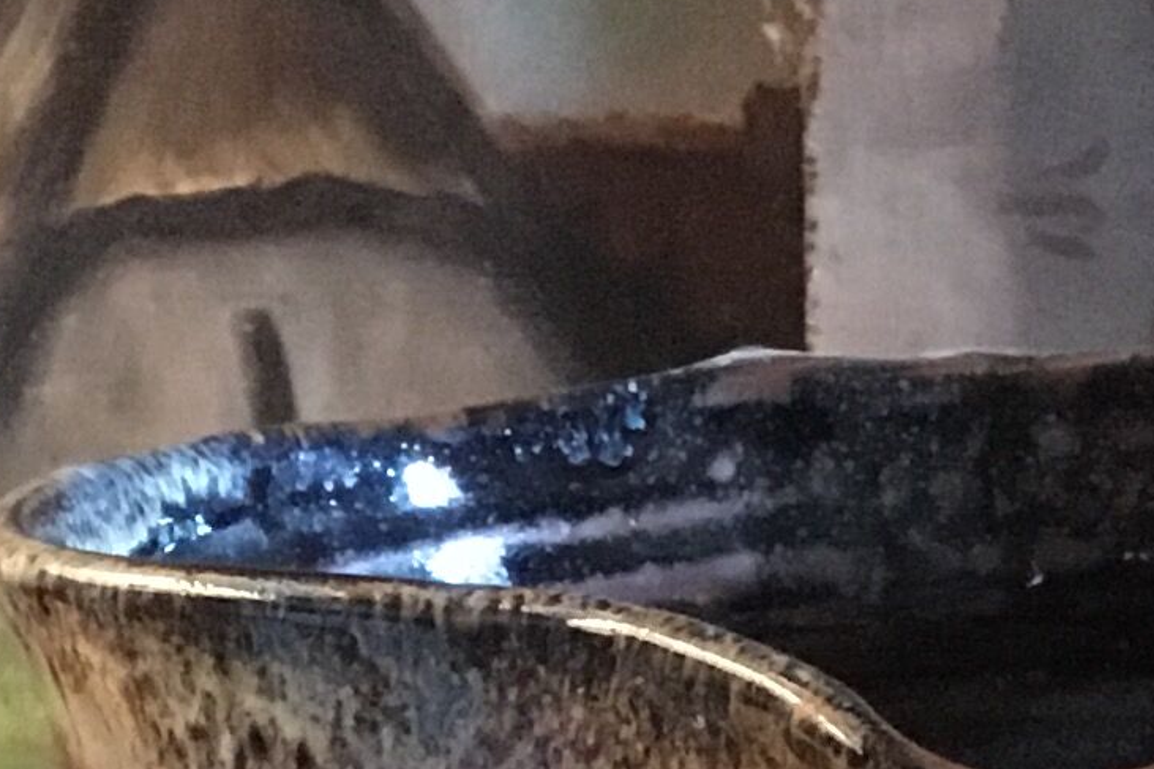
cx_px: 837
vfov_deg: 8.7
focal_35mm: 144
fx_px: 4615
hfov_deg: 14.2
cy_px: 1846
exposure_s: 1/17
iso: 320
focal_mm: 3.3
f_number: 2.4
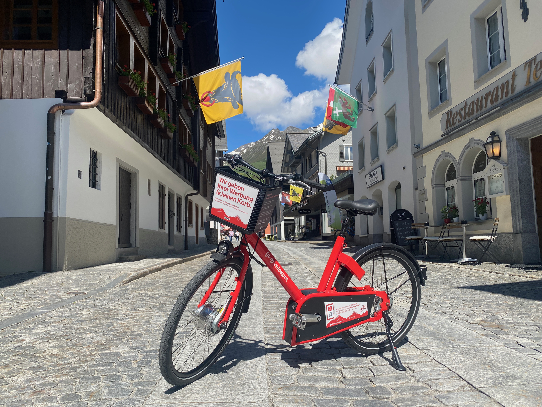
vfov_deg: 53.1
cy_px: 204
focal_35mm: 26
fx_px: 407
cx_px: 271
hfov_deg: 67.3
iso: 32
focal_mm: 4.25
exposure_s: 1/2625
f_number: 1.8
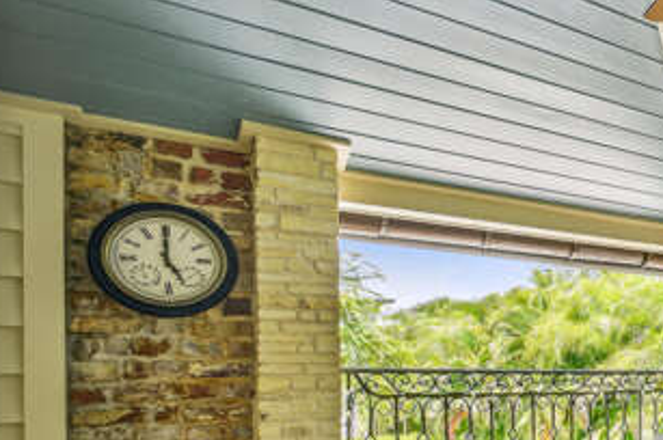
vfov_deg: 35.6
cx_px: 745
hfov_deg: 41.9
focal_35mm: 35
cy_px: 394
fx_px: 644
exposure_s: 1/200
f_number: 8
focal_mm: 14
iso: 100
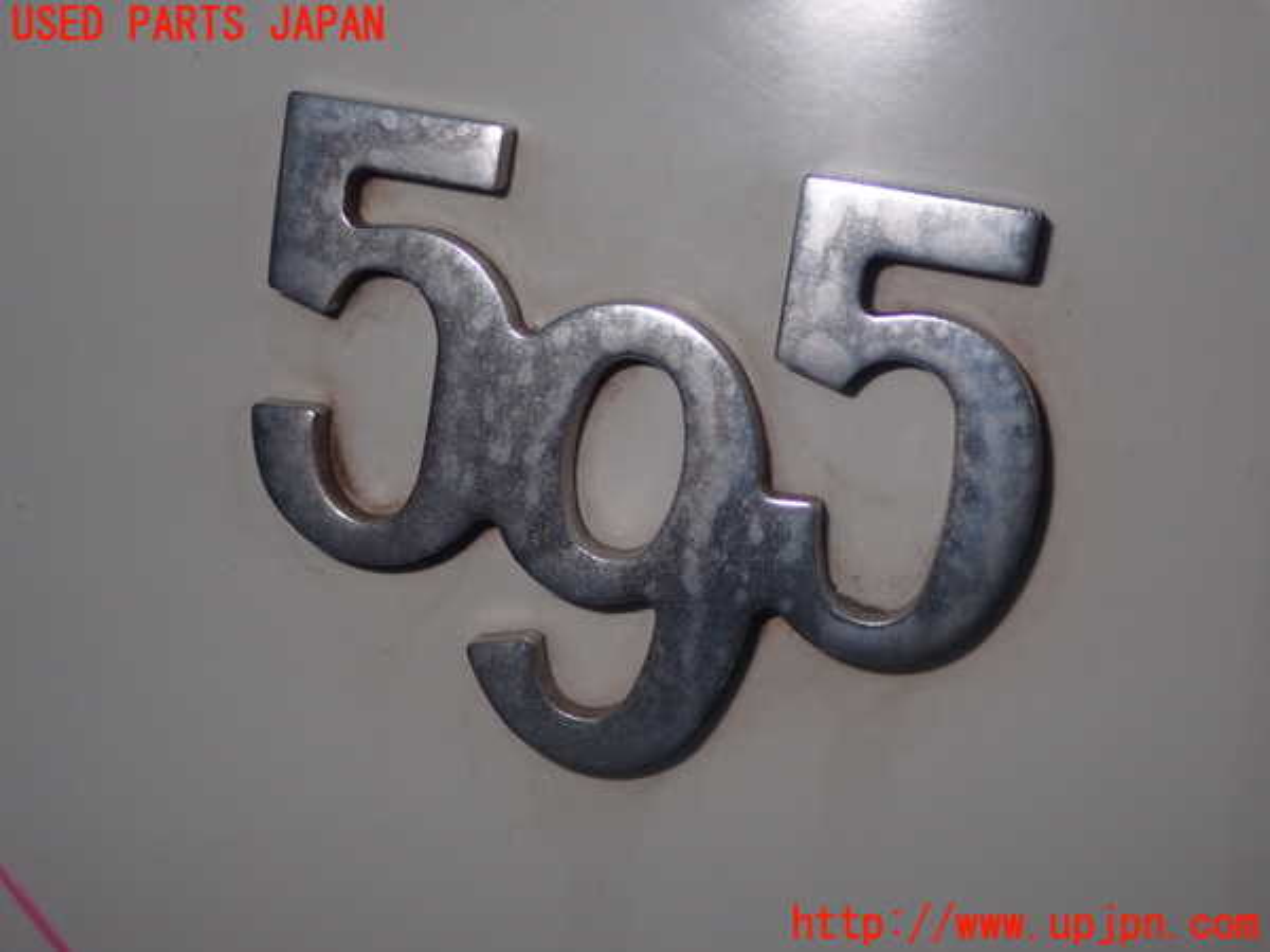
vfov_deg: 23.7
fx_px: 2275
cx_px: 635
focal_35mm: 62
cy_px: 476
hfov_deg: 31.2
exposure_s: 1/60
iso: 200
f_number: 10
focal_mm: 11.09
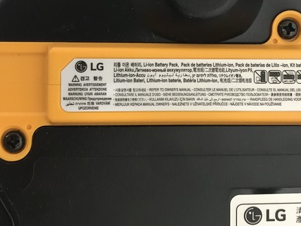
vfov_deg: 31.0
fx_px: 400
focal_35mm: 46
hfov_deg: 41.1
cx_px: 179
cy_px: 56
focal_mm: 3.99
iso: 100
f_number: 1.8
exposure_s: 1/11
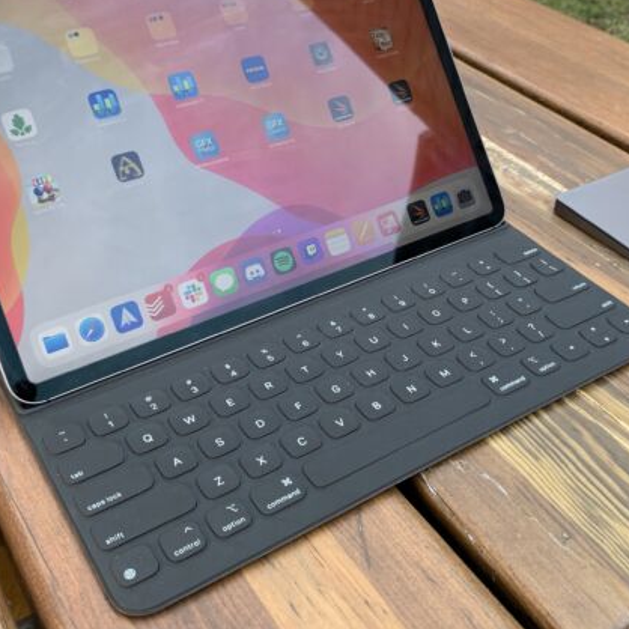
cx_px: 369
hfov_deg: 38.2
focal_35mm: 44
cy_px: 239
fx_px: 905
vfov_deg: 38.1
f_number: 1.8
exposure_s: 1/158
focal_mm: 4.25
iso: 25
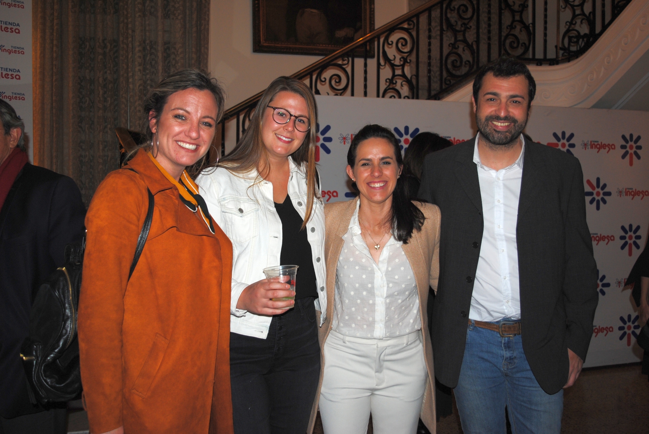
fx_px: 650
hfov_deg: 53.1
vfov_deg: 37.0
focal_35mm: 36
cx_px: 324
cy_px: 217
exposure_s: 1/60
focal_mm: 24
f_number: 4
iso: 200
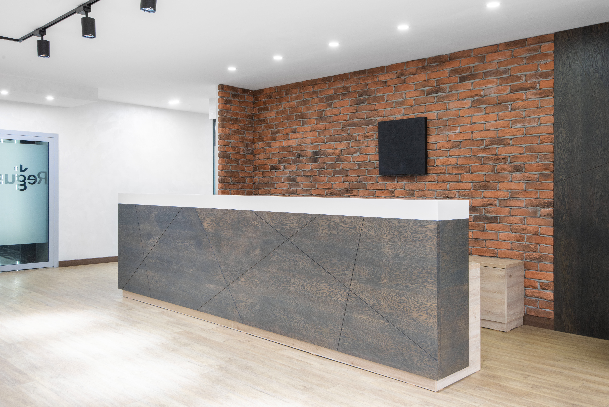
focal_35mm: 31
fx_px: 525
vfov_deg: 42.4
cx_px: 304
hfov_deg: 60.3
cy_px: 204
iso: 200
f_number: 11
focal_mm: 31
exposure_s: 1/4
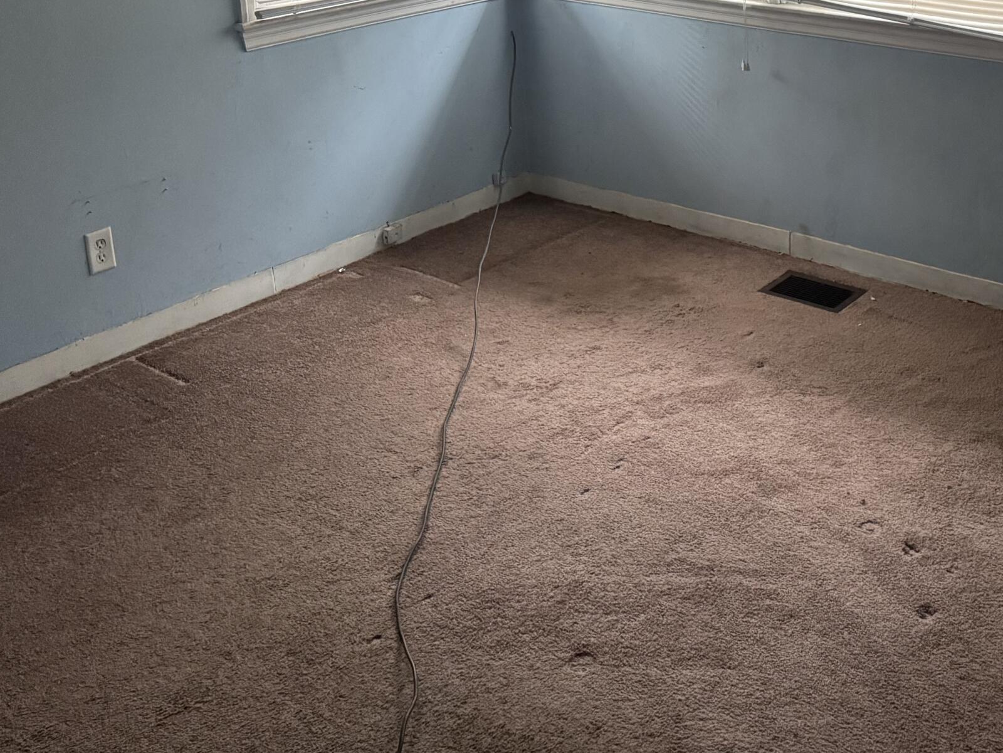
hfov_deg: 40.7
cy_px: 73
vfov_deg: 30.7
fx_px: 1304
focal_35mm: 45
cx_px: 765
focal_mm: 6.76
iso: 800
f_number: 1.78
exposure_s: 1/60
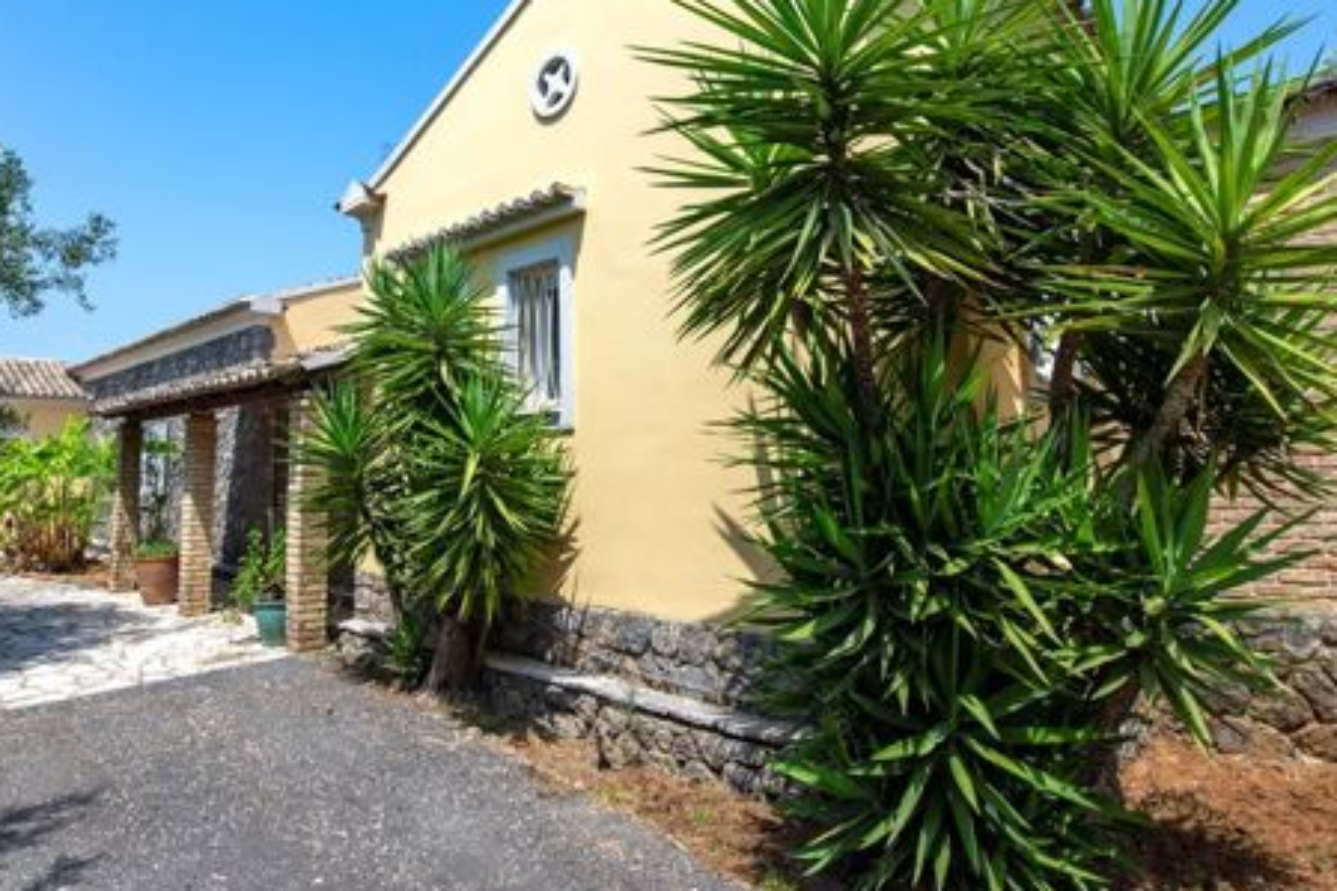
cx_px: 576
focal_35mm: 22
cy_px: 367
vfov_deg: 56.8
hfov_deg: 78.2
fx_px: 817
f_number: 7.1
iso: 200
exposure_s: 1/640
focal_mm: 14
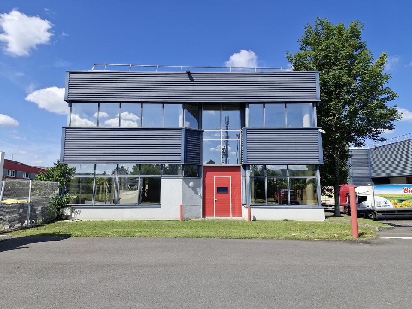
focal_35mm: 23
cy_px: 154
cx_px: 206
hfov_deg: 73.9
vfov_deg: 58.9
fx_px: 274
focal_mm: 5.54
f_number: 1.8
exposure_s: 1/1368
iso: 50
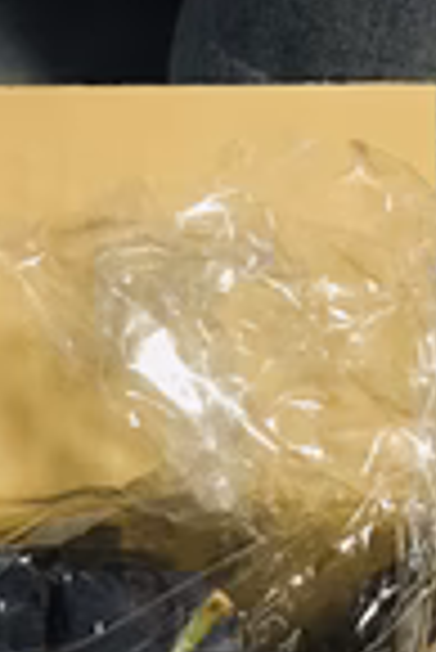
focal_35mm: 83
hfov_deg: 15.5
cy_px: 607
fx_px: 1504
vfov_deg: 23.7
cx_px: -166
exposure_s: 1/30
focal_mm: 4.15
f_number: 2.2
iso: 160
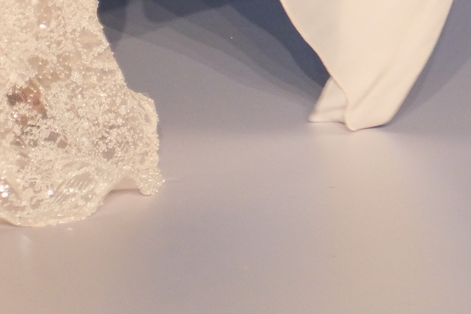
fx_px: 9395
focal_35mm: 718
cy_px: -667
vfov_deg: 1.9
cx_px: 263
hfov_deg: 2.9
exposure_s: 1/400
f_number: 2.8
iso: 1000
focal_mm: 74.4
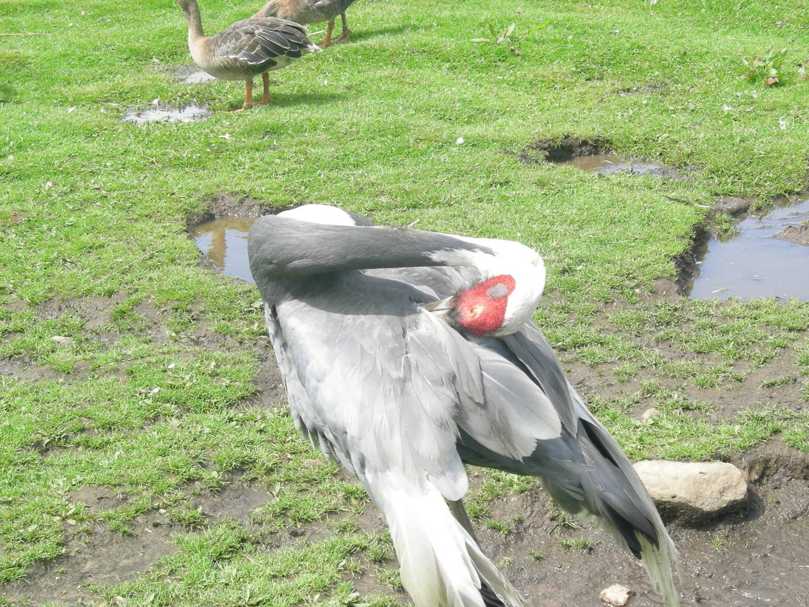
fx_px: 1987
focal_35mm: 85
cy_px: 304
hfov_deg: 23.0
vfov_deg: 17.4
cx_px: 404
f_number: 5.8
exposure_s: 1/110
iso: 64
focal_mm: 17.7
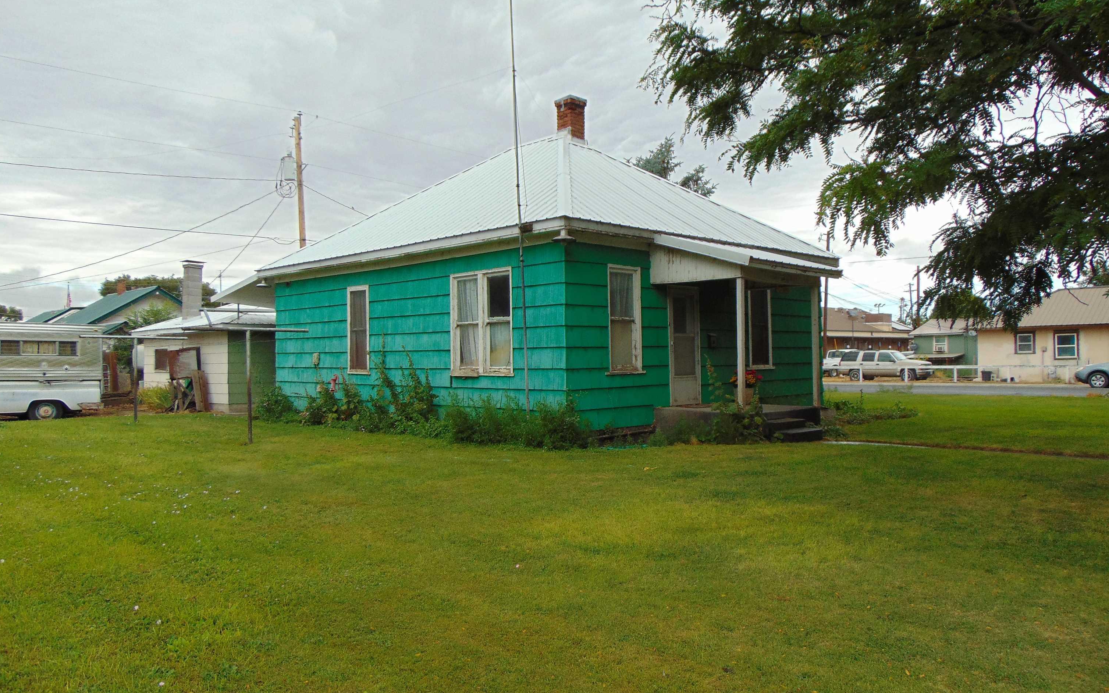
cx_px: 544
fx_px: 816
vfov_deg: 46.0
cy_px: 363
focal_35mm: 27
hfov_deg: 68.4
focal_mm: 4.5
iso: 80
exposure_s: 1/500
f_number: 3
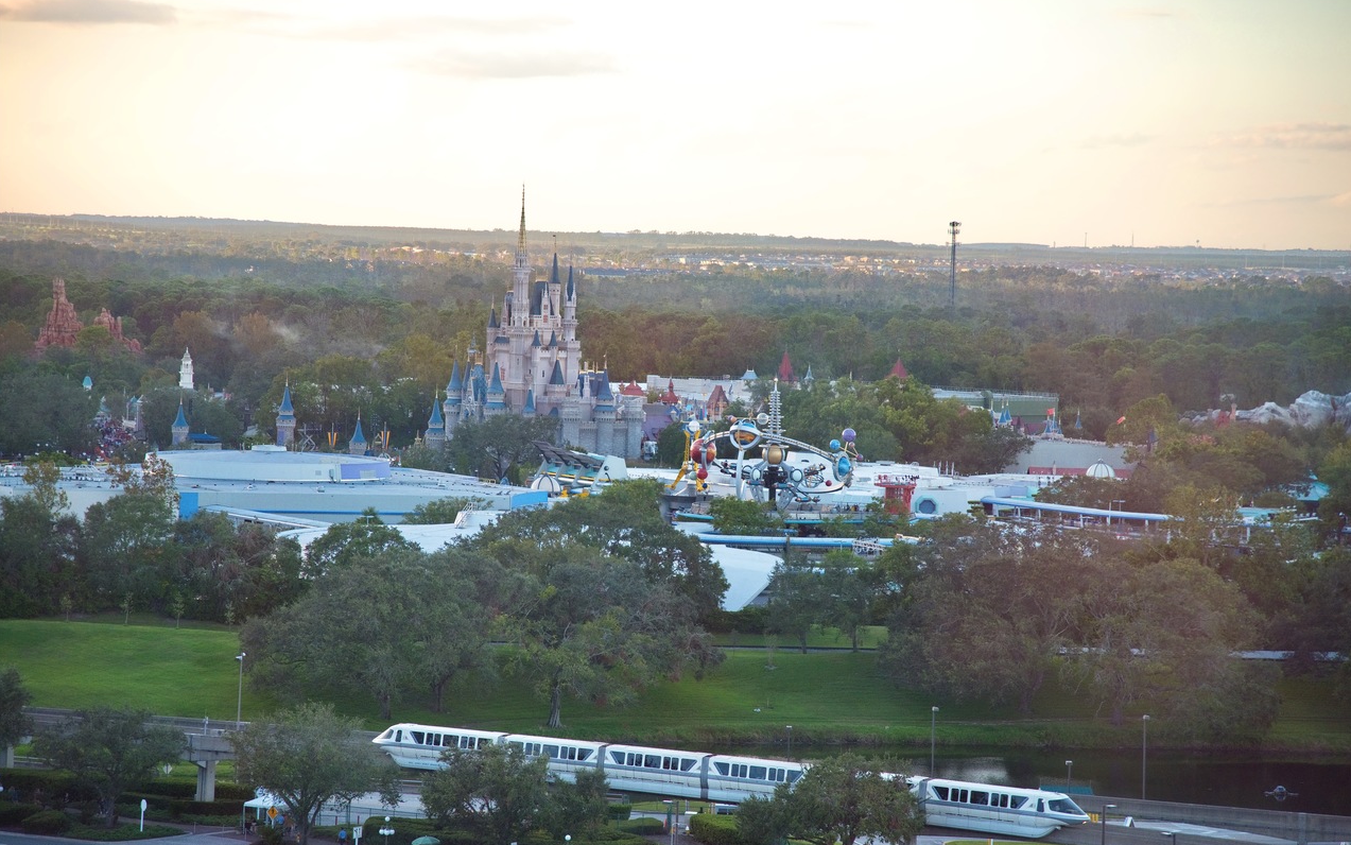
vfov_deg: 10.7
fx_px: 4529
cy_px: 439
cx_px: 675
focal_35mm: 123
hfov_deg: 17.0
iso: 800
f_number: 4
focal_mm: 120
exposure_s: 1/250
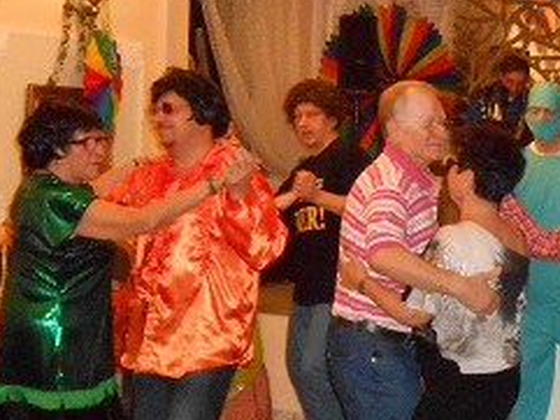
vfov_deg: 17.6
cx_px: 524
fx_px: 1360
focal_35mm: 84
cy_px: 237
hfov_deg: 22.6
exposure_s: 1/30
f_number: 4.5
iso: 1600
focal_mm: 7.8
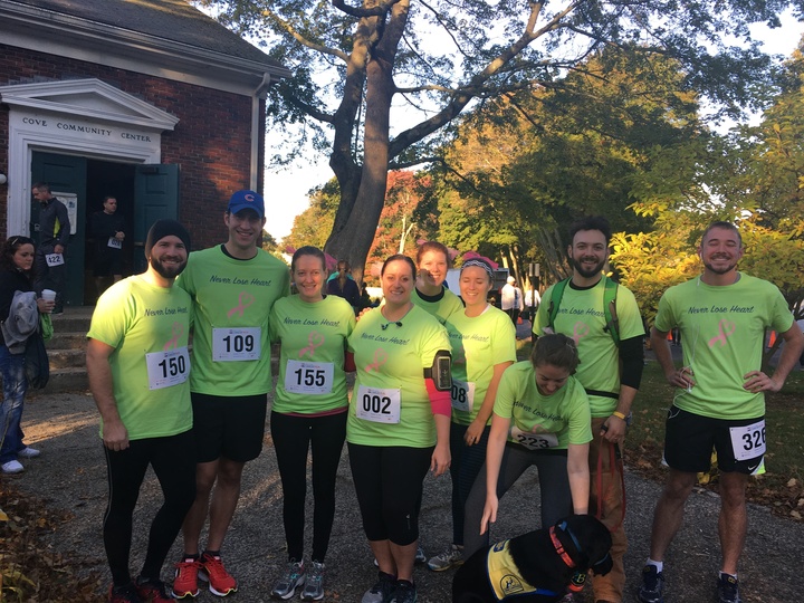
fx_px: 674
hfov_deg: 61.7
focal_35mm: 29
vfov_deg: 48.2
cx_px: 402
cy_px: 302
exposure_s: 1/155
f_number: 2.2
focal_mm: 4.15
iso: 25
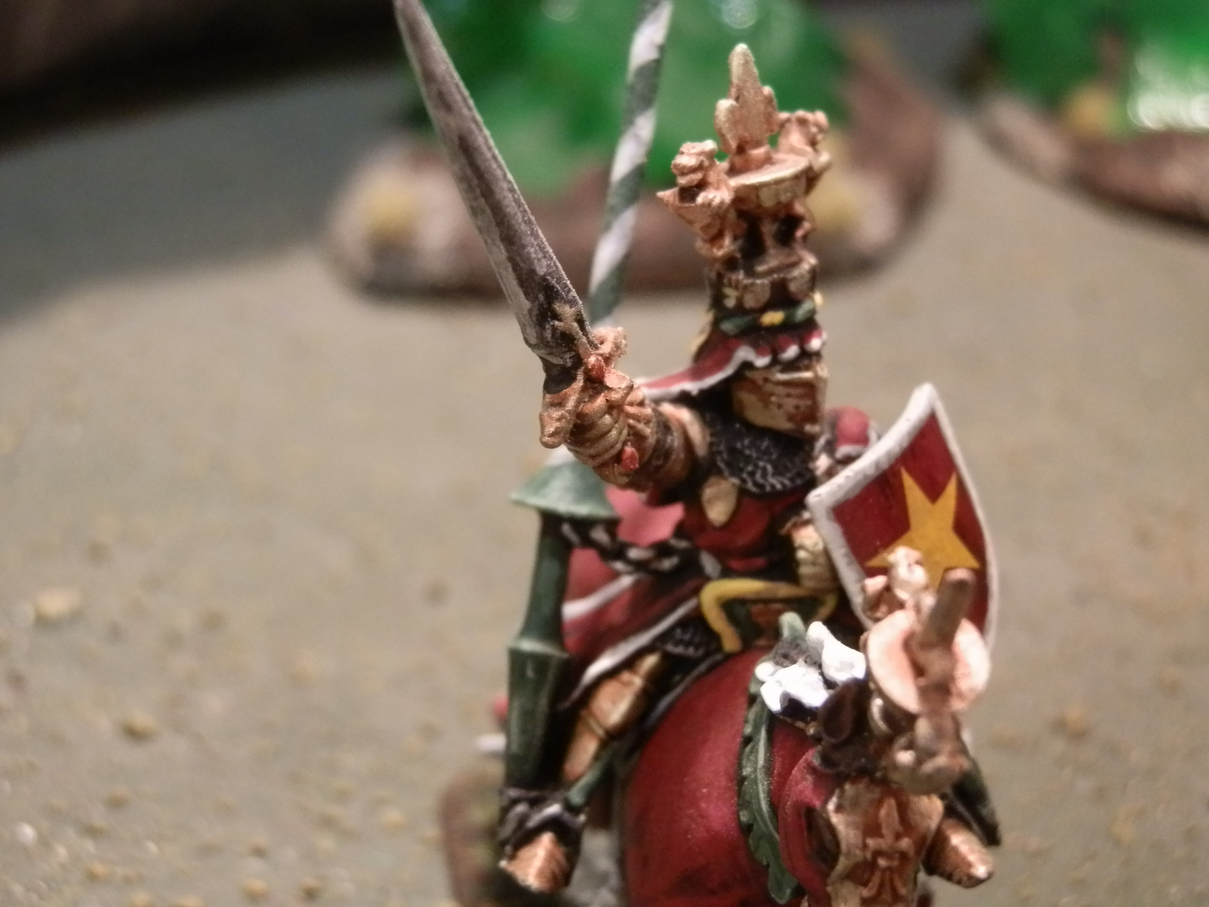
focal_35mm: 61
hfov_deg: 31.7
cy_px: 454
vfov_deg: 24.0
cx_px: 604
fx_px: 2130
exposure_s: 1/40
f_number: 3.7
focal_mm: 10.99
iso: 400
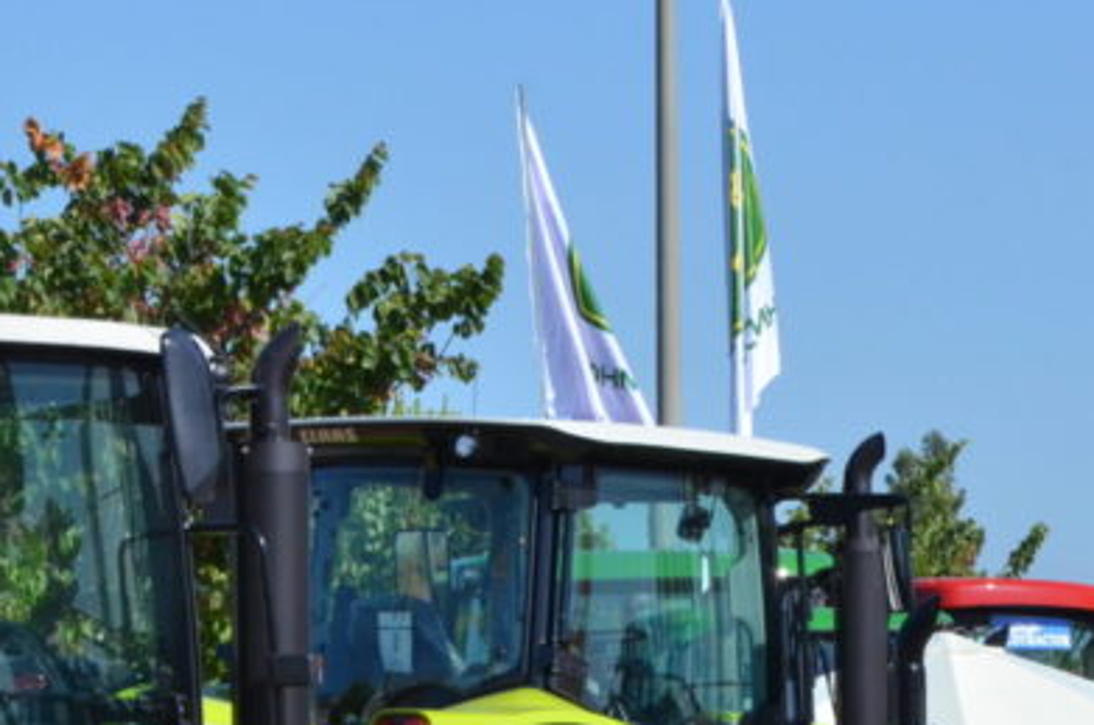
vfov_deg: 4.6
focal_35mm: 294
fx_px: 8925
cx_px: 439
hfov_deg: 7.0
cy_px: 742
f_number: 14
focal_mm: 75
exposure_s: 1/800
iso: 800
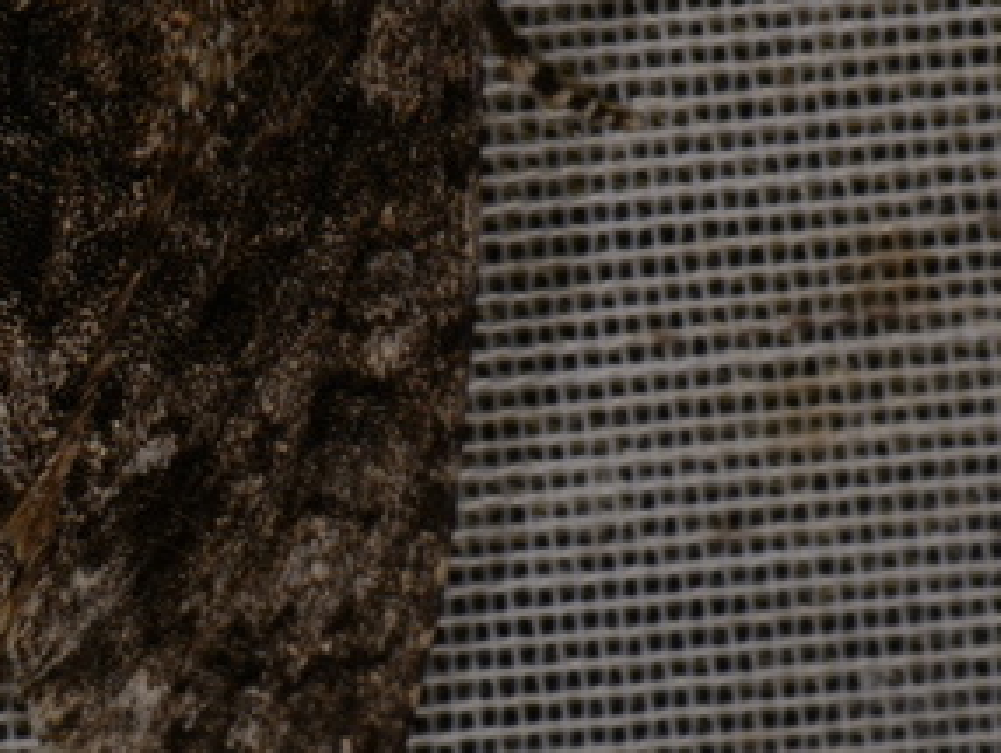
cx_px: 217
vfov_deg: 4.4
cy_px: 88
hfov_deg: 5.8
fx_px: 9792
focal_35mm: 338
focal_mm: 85
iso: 100
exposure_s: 1/60
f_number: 32
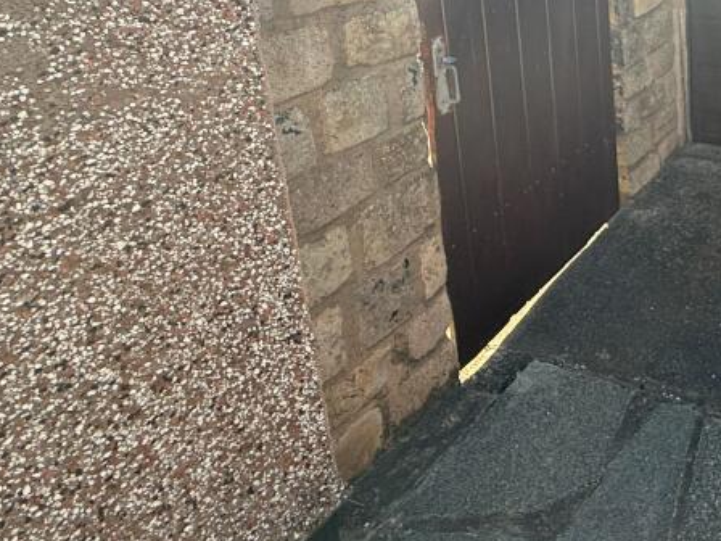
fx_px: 667
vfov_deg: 38.6
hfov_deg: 44.0
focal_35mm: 32
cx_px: 789
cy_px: -13
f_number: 2.2
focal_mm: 2.22
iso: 64
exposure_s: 1/248
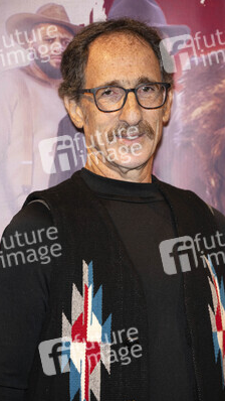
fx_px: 1071
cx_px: 120
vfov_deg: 21.1
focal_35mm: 101
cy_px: 200
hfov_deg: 12.0
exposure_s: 1/200
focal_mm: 96
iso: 800
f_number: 5
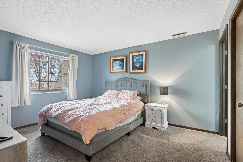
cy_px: 81
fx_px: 115
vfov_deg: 70.4
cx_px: 122
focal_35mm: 17
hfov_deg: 93.3
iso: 400
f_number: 8
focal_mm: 17
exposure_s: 1/4
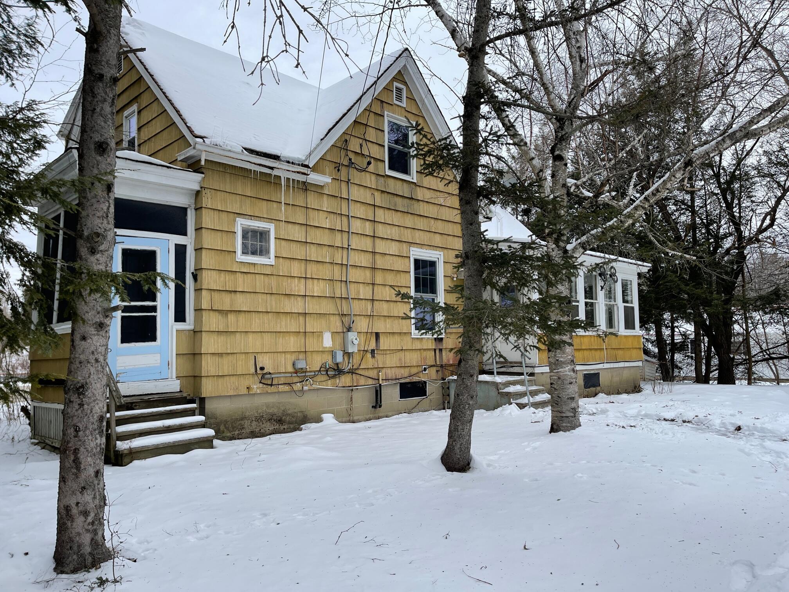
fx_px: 593
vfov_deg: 53.1
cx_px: 394
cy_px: 296
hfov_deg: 67.3
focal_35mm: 26
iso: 32
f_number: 1.6
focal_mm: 5.1
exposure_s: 1/2012
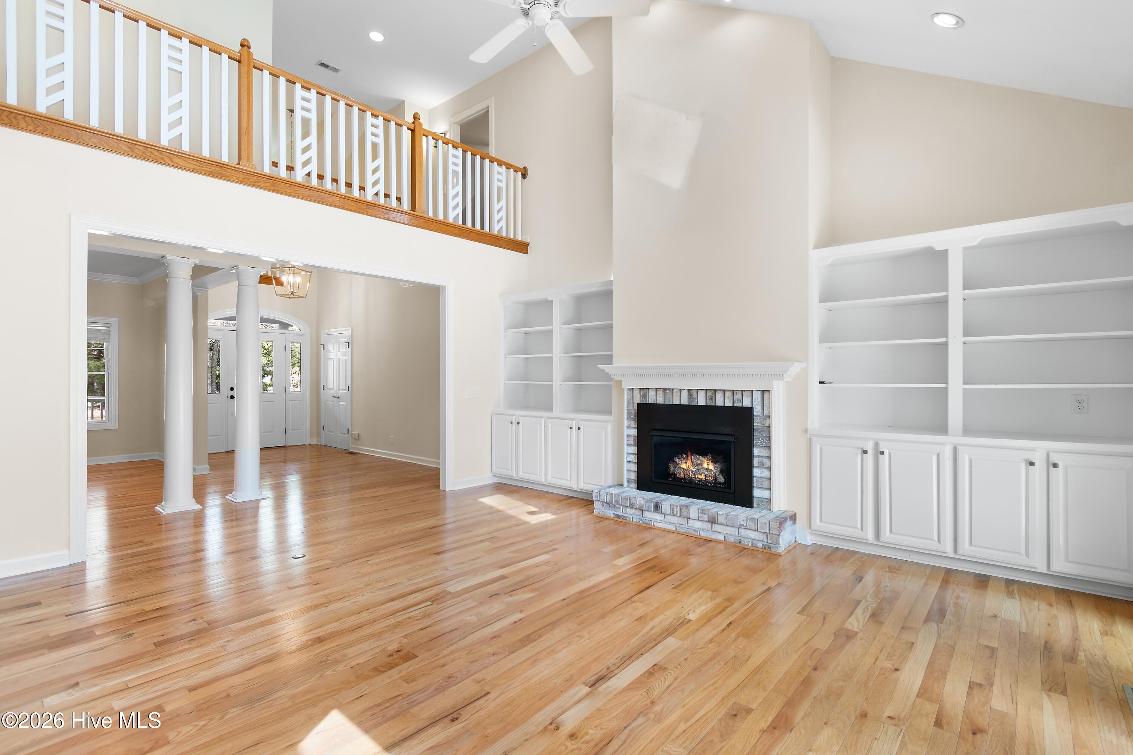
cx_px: 566
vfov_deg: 73.7
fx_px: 504
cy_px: 378
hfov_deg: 96.7
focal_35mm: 16
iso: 100
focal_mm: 11
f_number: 4.8
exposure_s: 1/8
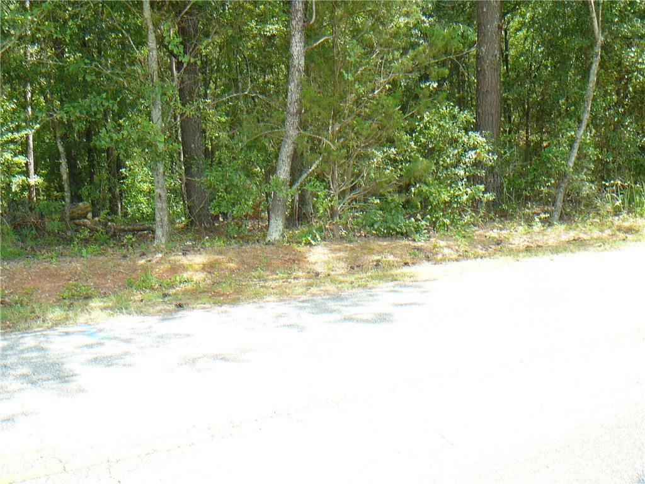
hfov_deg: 52.6
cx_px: 322
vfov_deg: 40.7
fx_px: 652
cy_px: 242
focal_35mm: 35
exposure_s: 1/125
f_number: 2.8
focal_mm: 5.2
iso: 80
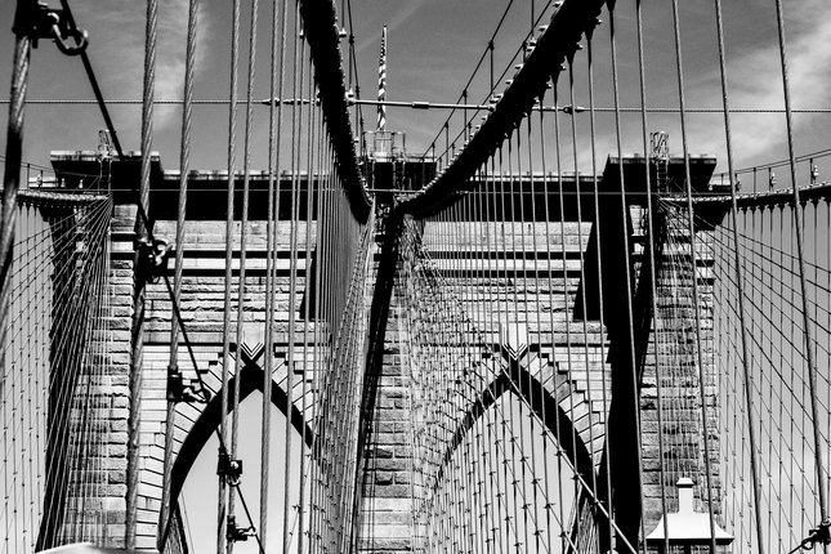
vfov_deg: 14.7
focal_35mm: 93
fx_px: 2147
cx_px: 416
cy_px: 277
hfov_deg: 21.9
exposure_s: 1/1250
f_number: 9
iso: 800
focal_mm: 62
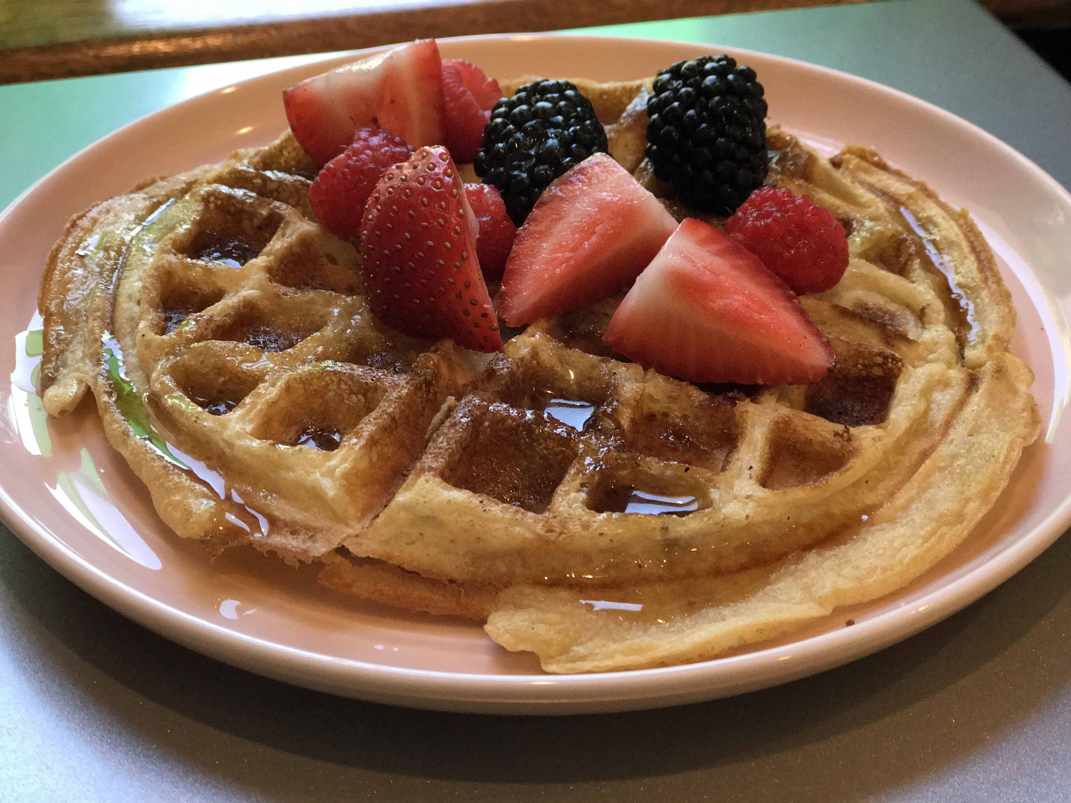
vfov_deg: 25.7
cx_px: 536
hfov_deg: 33.8
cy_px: 402
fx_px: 1764
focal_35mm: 57
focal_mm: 6.6
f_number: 2.8
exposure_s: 1/60
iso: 160
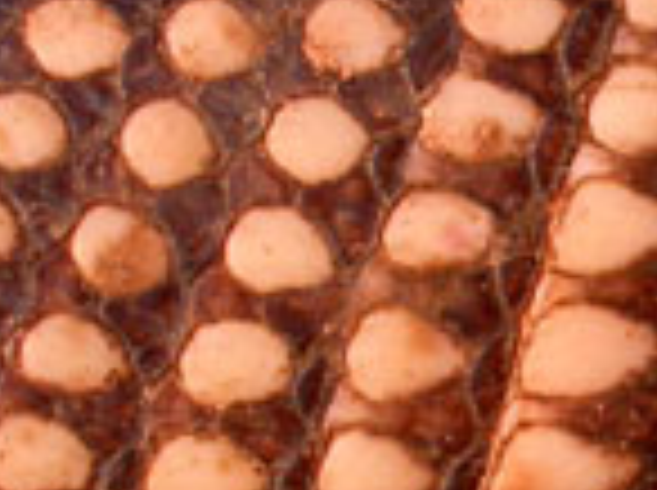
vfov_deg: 6.9
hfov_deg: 9.1
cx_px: 806
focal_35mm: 214
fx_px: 4055
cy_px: 468
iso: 100
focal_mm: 16.2
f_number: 7
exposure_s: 1/191
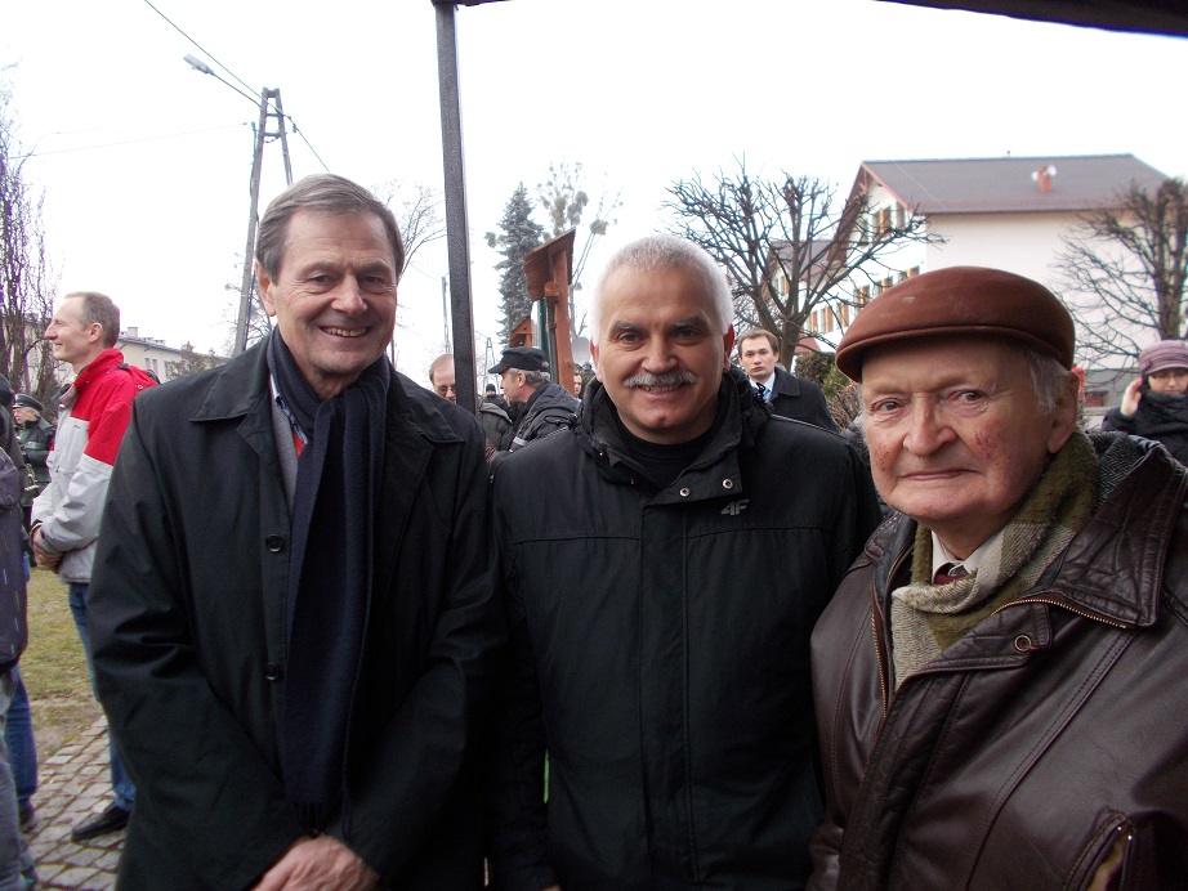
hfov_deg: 67.3
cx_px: 594
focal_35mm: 26
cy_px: 446
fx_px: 893
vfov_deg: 53.1
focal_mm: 4.6
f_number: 3.2
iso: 80
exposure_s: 1/160
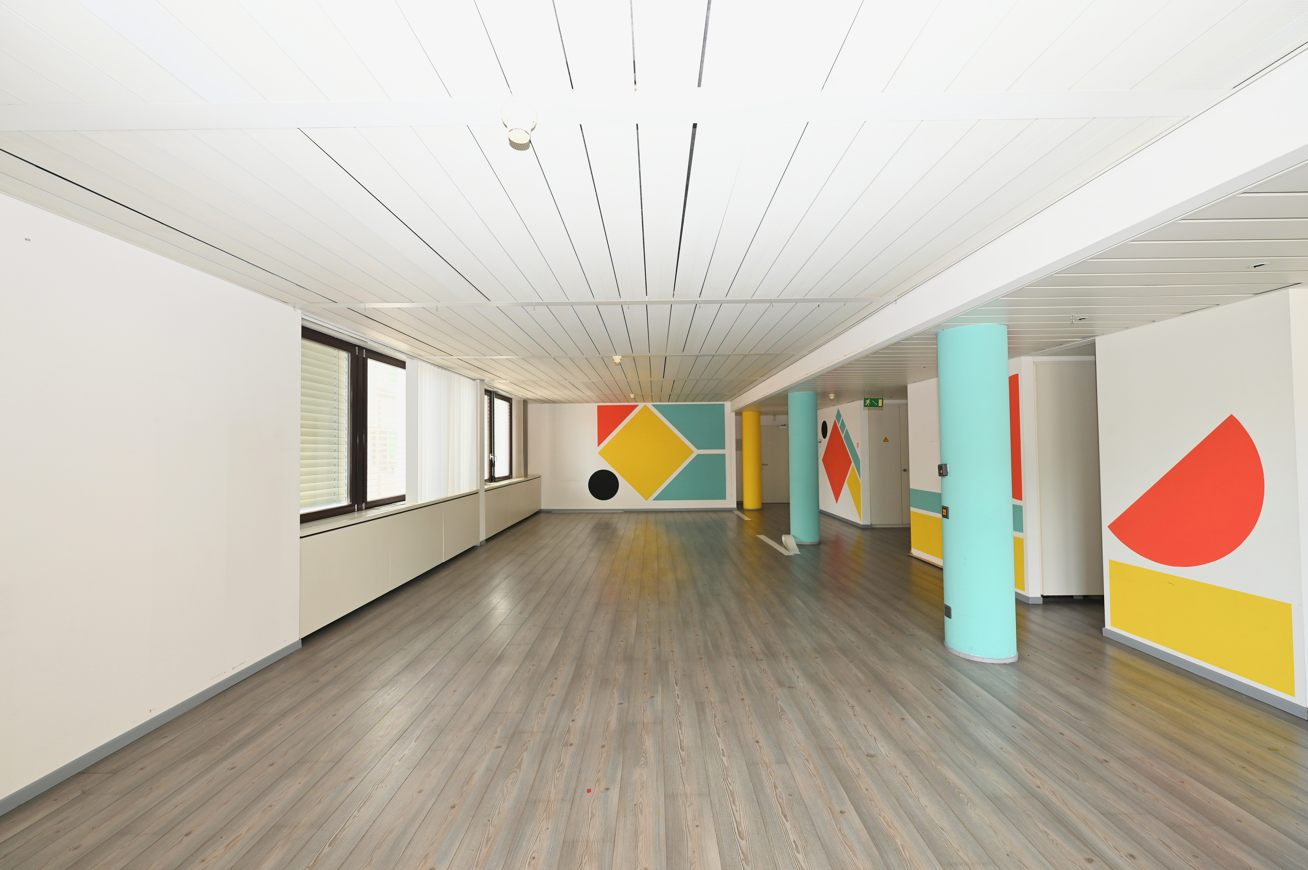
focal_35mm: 14
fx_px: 508
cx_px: 654
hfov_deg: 104.3
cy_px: 435
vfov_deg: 81.1
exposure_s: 1/60
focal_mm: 14
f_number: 4
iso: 320
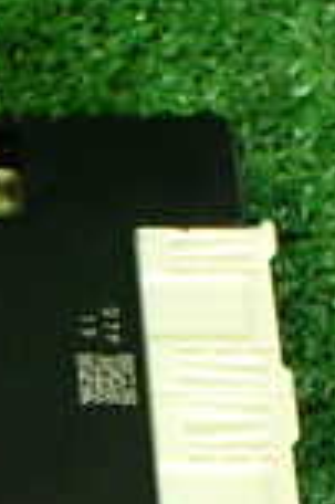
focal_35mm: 123
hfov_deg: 10.6
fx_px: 1721
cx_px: -222
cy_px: 550
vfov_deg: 16.2
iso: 800
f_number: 2.3
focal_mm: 5.4
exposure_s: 1/40
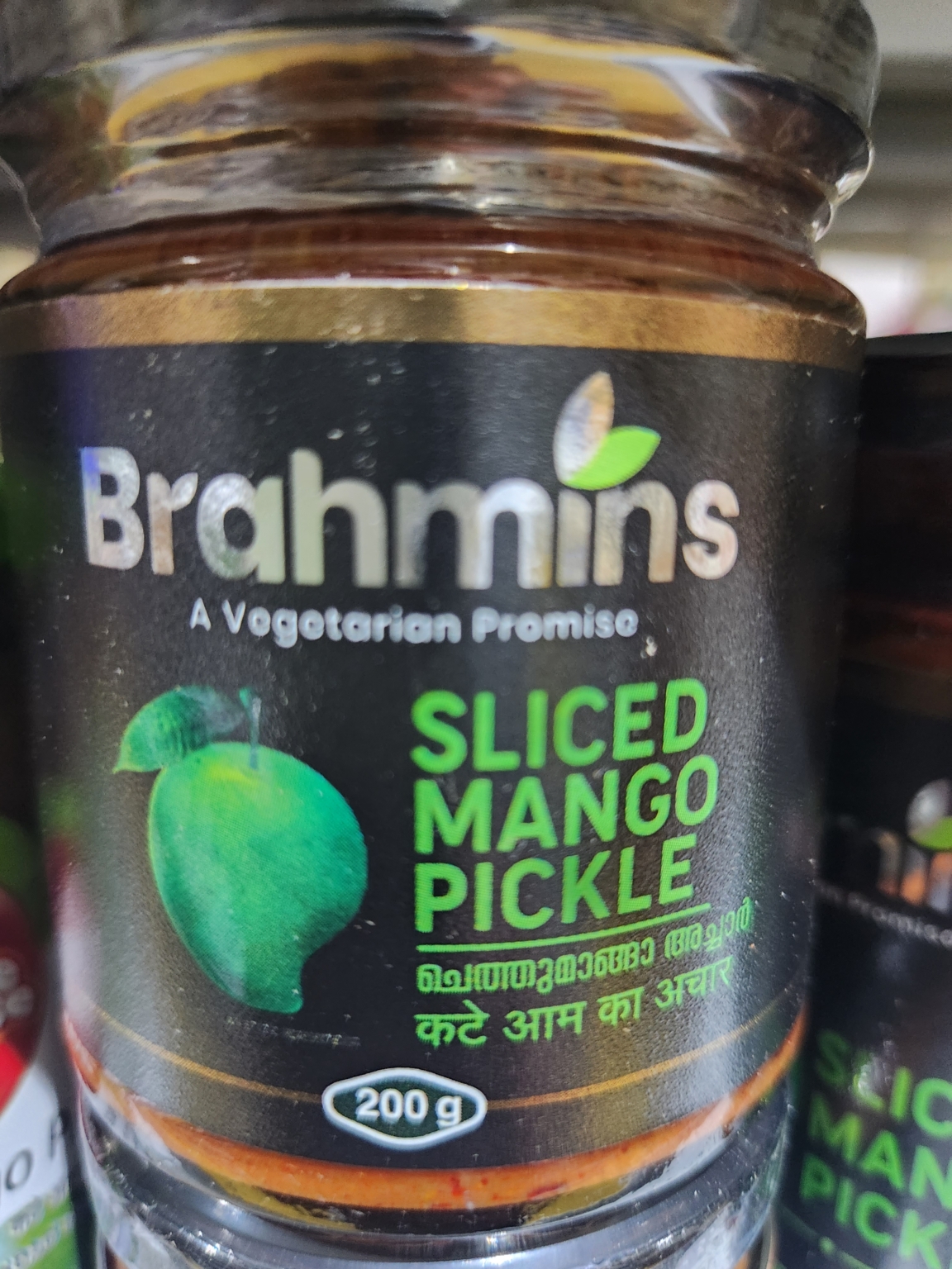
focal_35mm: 23
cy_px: 634
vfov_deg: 73.9
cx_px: 476
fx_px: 843
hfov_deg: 58.9
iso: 800
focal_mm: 5.4
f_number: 1.8
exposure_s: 1/50
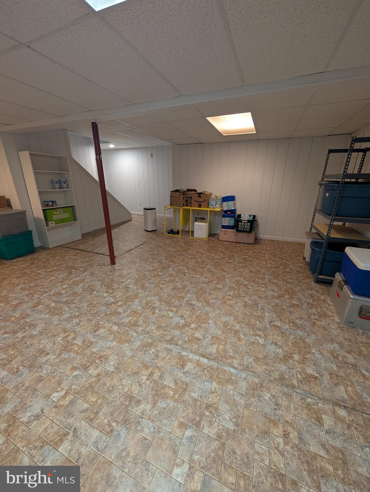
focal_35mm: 12
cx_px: 185
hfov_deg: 94.6
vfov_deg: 110.5
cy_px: 246
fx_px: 171
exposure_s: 1/24
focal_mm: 2.02
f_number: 1.7
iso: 118
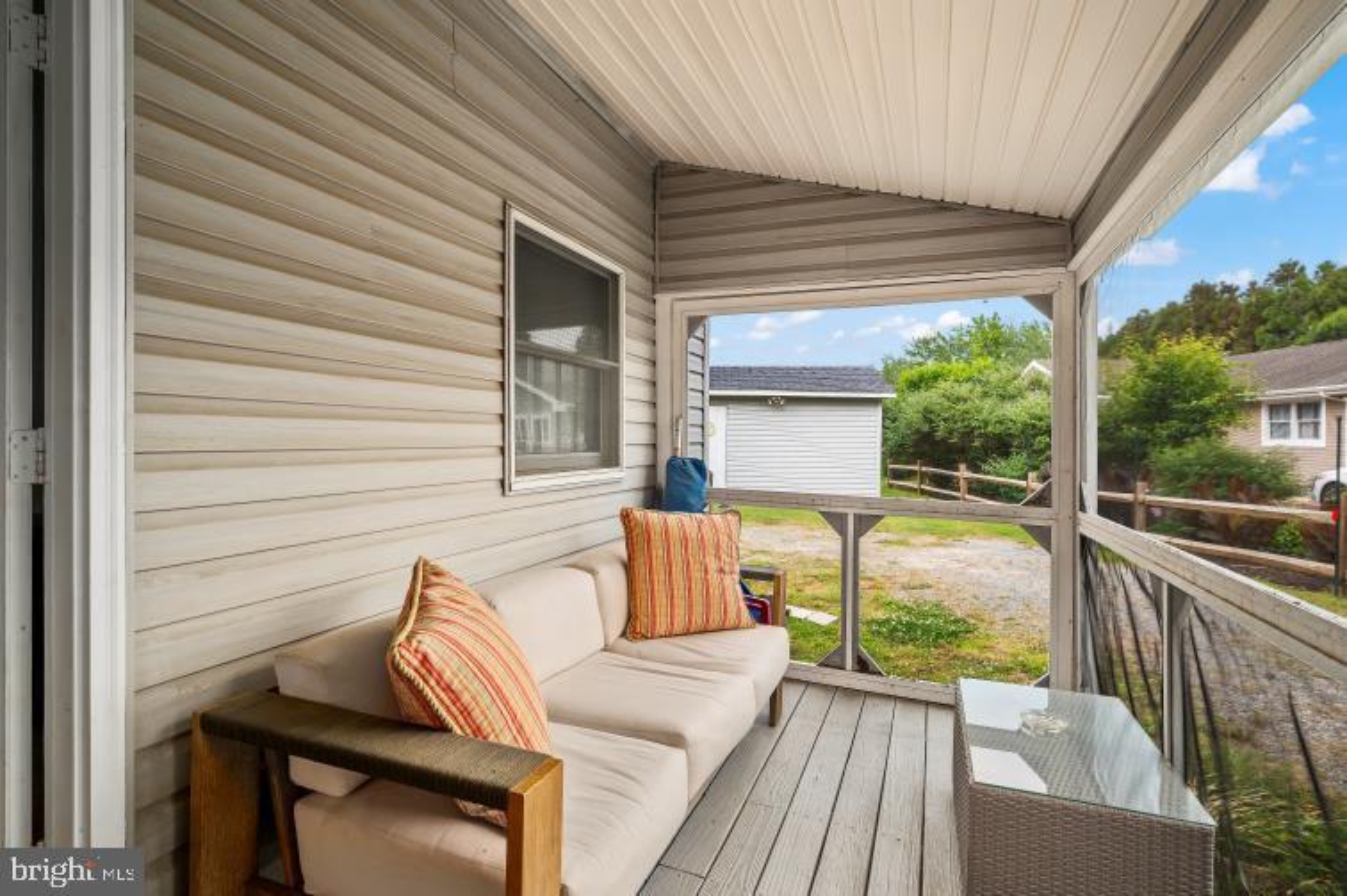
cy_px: 448
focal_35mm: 18
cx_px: 674
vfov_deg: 68.8
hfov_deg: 91.7
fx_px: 654
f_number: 8
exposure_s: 1/40
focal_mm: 17.5
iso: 400
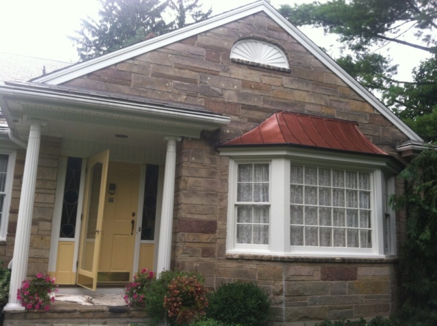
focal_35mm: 35
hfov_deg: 52.7
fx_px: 441
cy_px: 163
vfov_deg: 40.6
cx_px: 218
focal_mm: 3.85
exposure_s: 1/60
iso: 80
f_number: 2.8
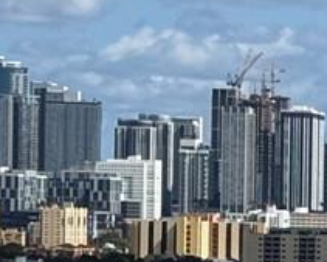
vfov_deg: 4.4
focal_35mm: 355
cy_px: 296
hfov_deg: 5.1
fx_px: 3437
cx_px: 1099
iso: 64
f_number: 1.78
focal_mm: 6.76
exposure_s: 1/7874
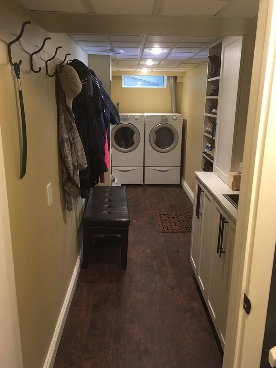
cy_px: 184
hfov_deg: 46.8
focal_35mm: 30
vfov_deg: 59.9
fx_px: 319
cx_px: 142
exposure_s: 1/30
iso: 200
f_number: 2.2
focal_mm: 4.15
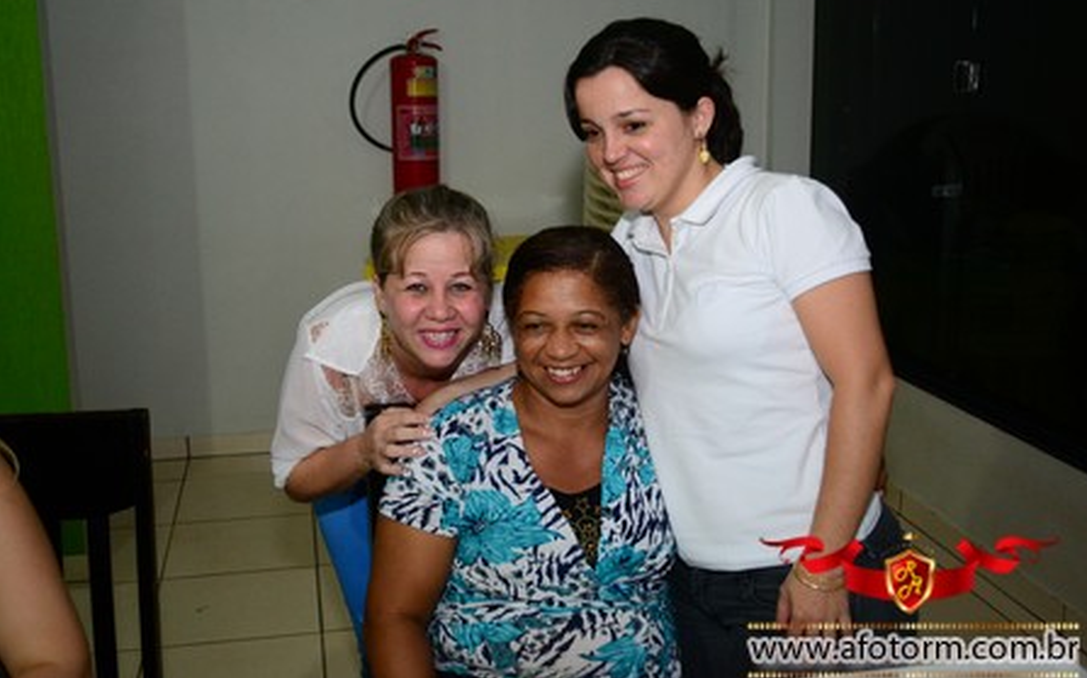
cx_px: 545
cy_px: 326
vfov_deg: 32.0
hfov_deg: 49.3
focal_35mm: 40
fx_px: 1185
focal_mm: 26
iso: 1600
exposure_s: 1/80
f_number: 4.2
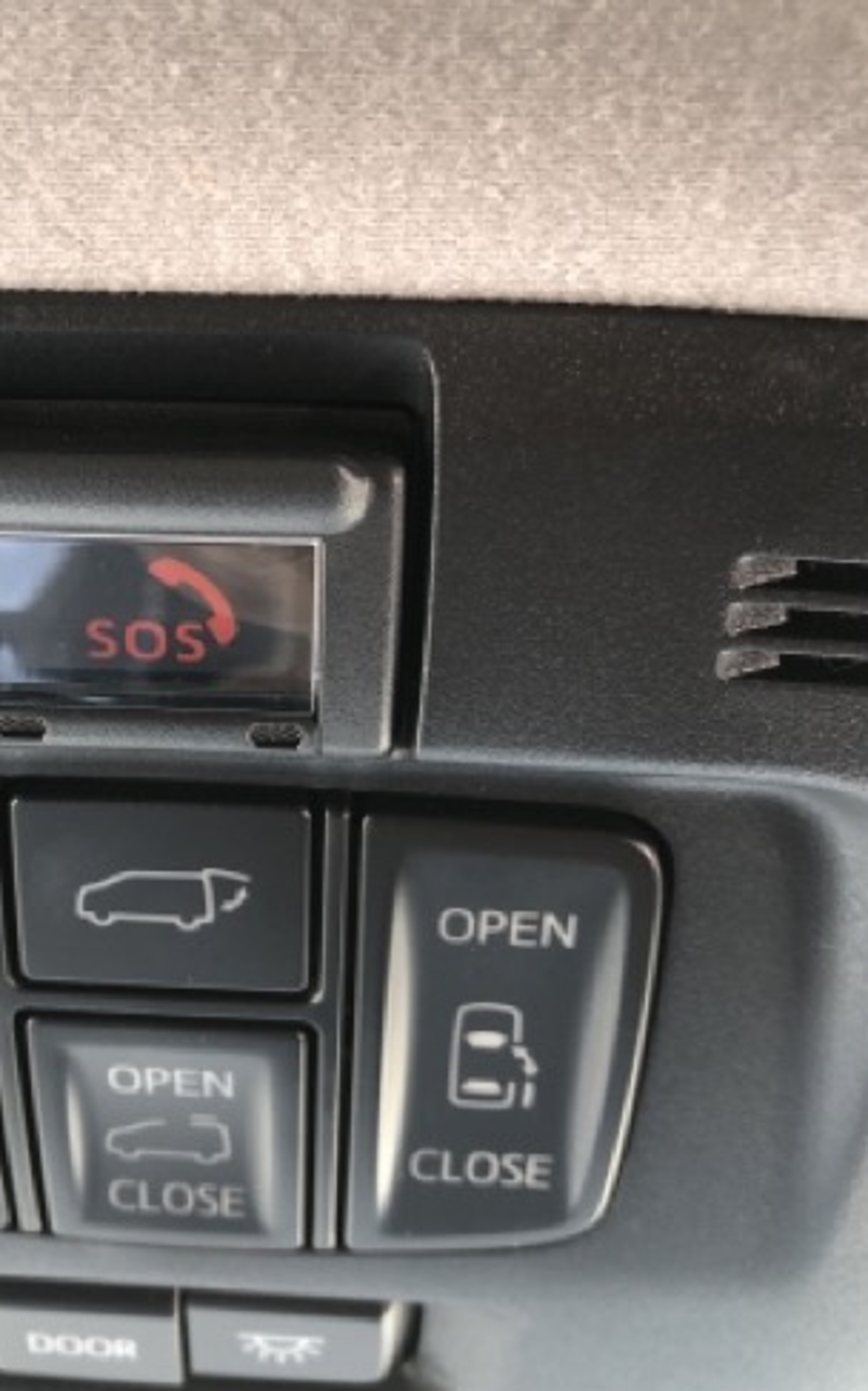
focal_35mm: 39
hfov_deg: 32.1
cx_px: 217
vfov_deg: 50.4
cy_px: 654
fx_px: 1477
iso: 32
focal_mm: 3.99
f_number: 1.8
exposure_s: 1/24
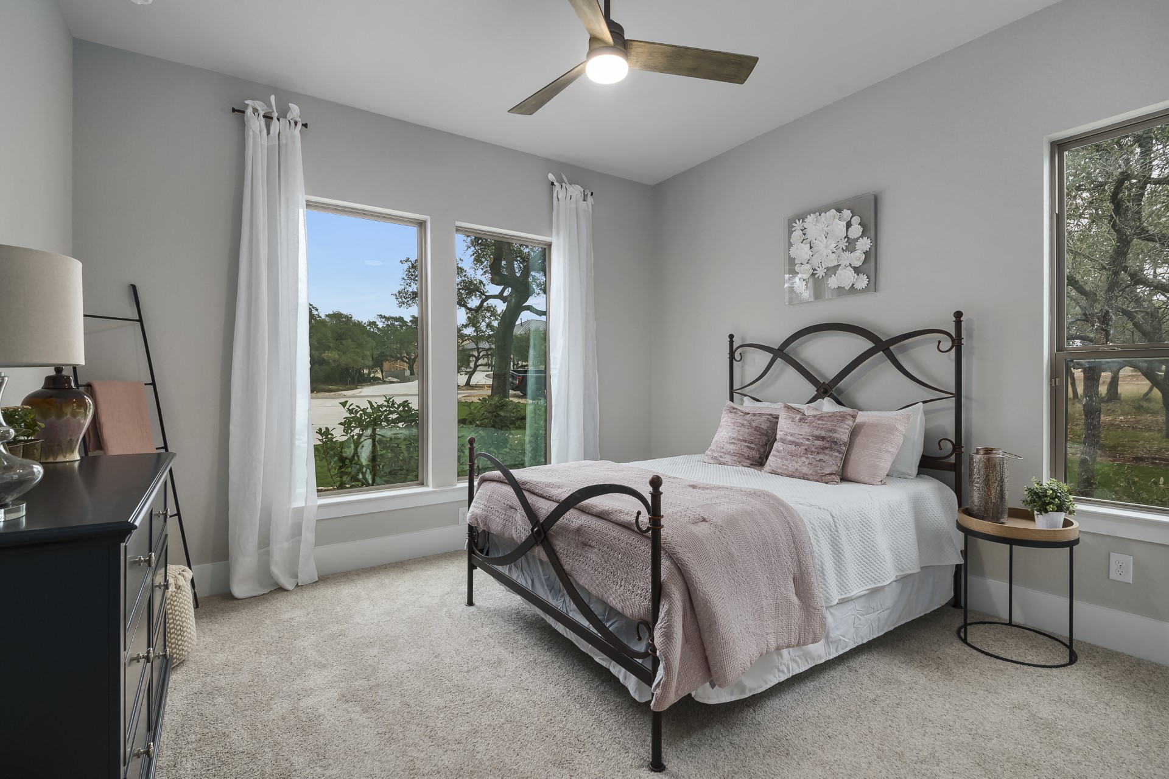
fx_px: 520
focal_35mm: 16
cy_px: 390
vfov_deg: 73.7
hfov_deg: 96.7
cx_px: 584
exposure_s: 1/8
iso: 400
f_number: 8
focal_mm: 16
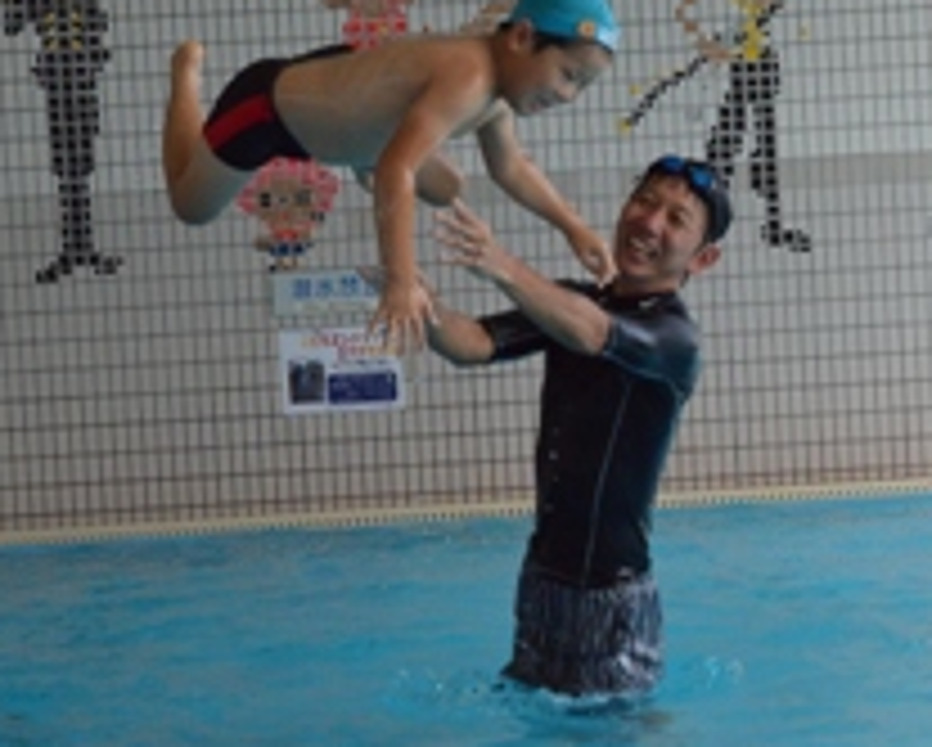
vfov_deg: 12.7
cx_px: 711
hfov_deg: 15.7
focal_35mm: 122
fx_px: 3366
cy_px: 475
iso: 4000
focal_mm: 45
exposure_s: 1/2000
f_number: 7.1
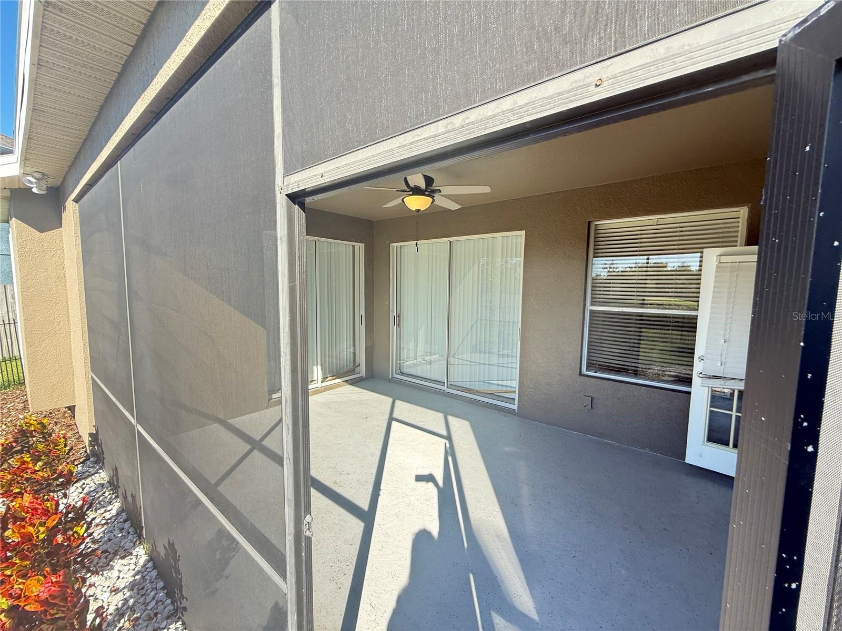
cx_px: 421
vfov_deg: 85.7
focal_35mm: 14
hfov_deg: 102.1
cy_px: 316
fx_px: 341
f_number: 2.2
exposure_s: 1/161
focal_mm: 2.22
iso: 64
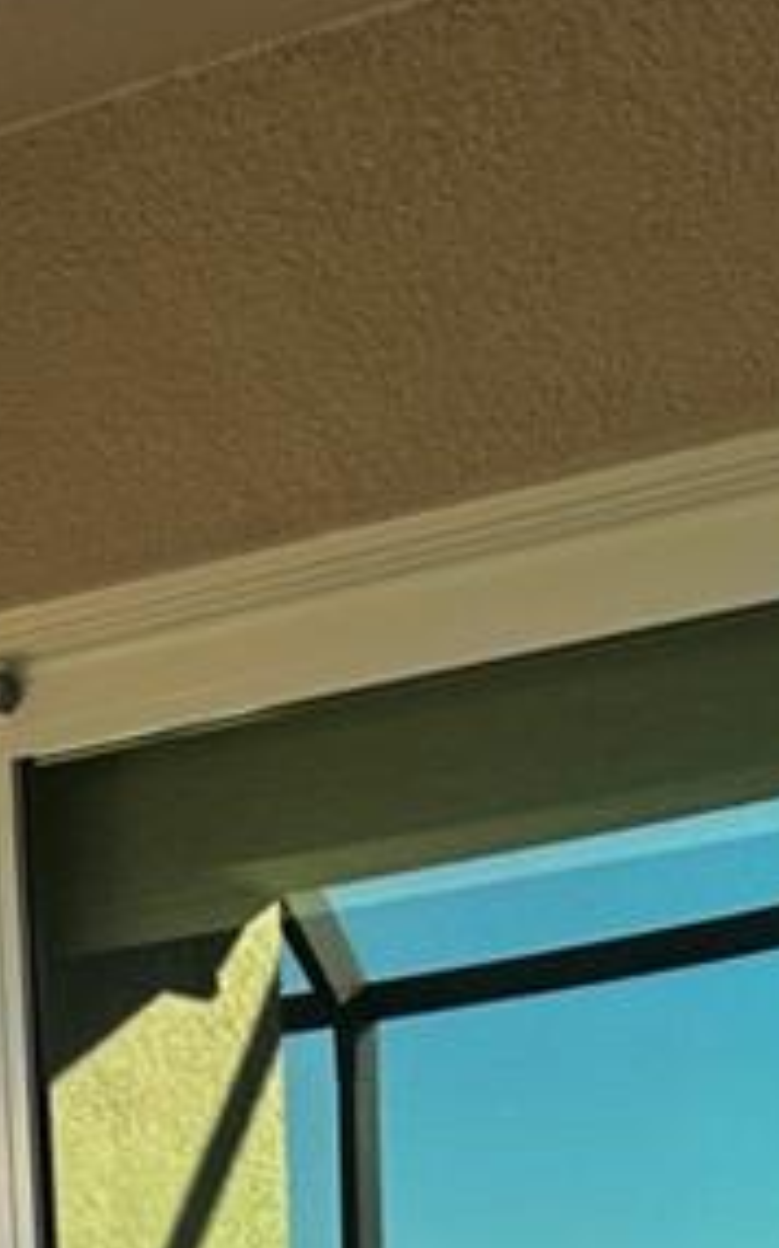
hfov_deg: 12.2
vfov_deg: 16.1
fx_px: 3636
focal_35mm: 107
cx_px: 359
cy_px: 2308
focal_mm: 6.86
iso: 80
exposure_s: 1/361
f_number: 1.78
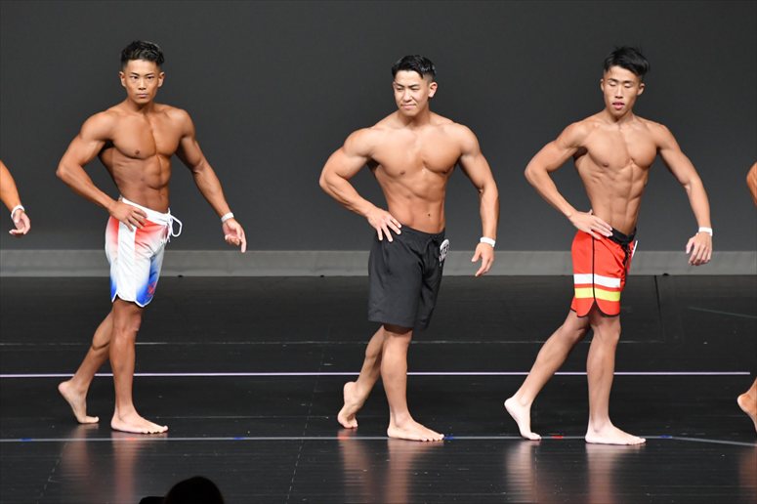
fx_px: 6621
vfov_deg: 4.4
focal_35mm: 315
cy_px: 252
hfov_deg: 6.5
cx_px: 378
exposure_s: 1/400
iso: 4000
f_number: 5.6
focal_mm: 210
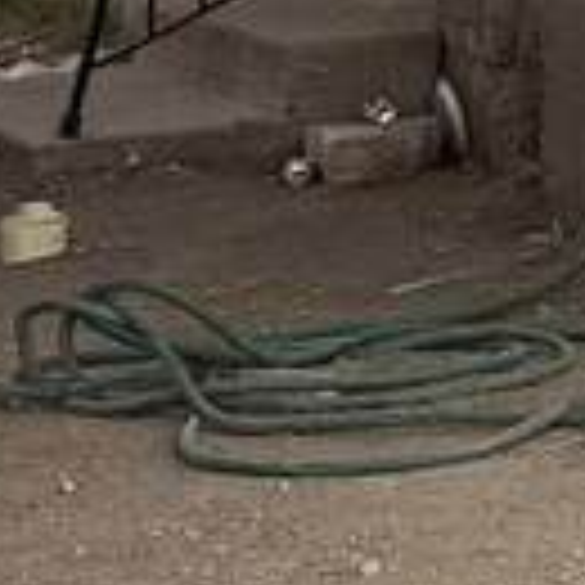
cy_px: -796
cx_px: 1984
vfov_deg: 7.8
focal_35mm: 209
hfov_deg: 7.1
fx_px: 3996
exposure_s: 1/2232
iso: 80
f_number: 1.78
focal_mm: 6.76
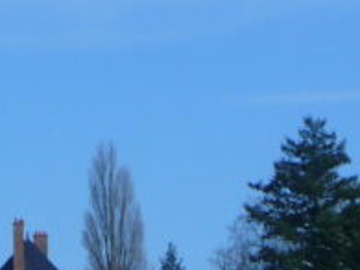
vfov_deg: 3.6
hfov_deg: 4.8
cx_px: -74
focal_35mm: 413
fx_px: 4292
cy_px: 250
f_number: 6.3
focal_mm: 15.6
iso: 80
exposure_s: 1/500
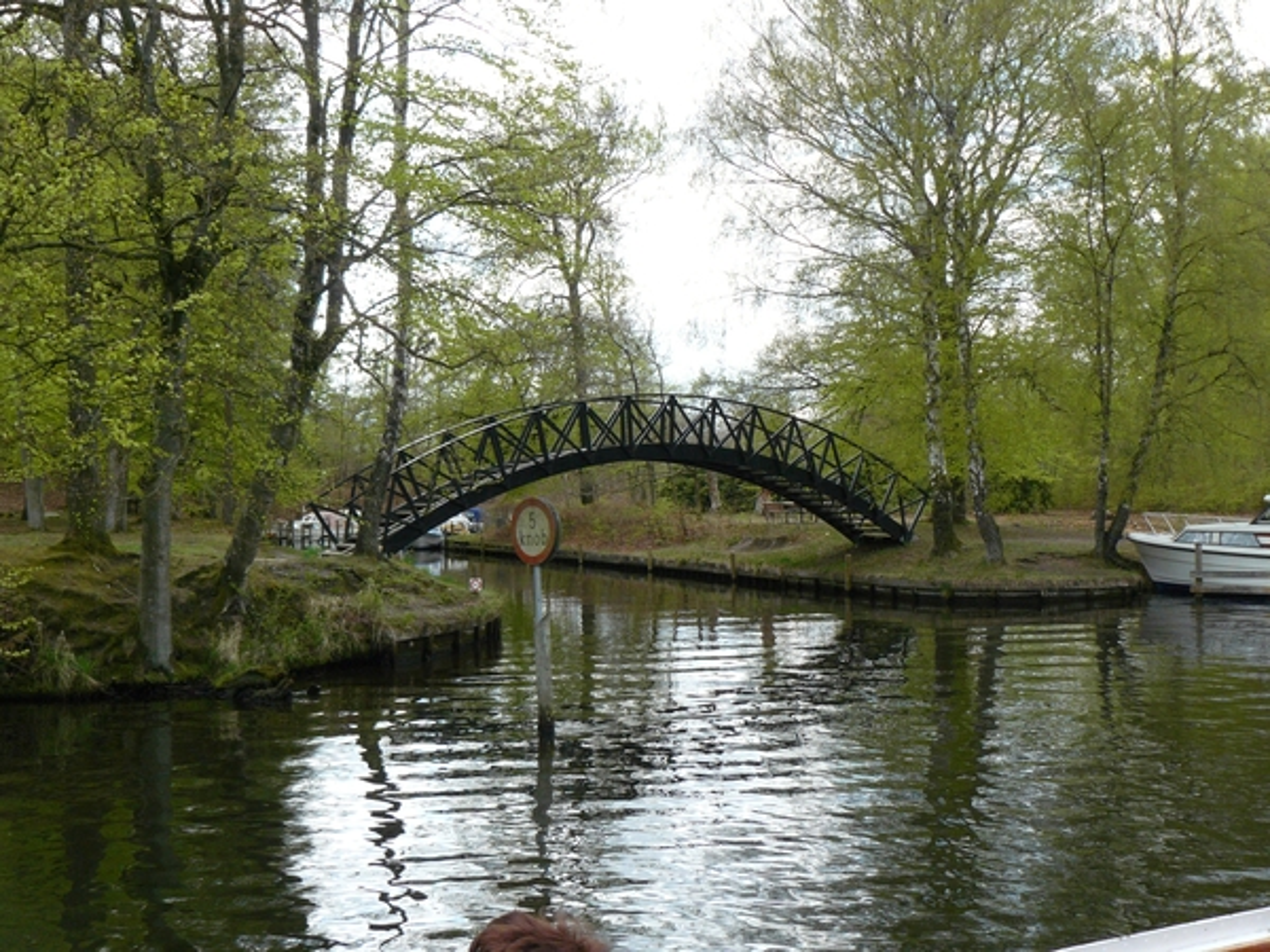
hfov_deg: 43.9
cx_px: 635
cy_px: 476
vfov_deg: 33.6
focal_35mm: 43
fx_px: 1578
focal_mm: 7.1
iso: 200
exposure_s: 1/250
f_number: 5
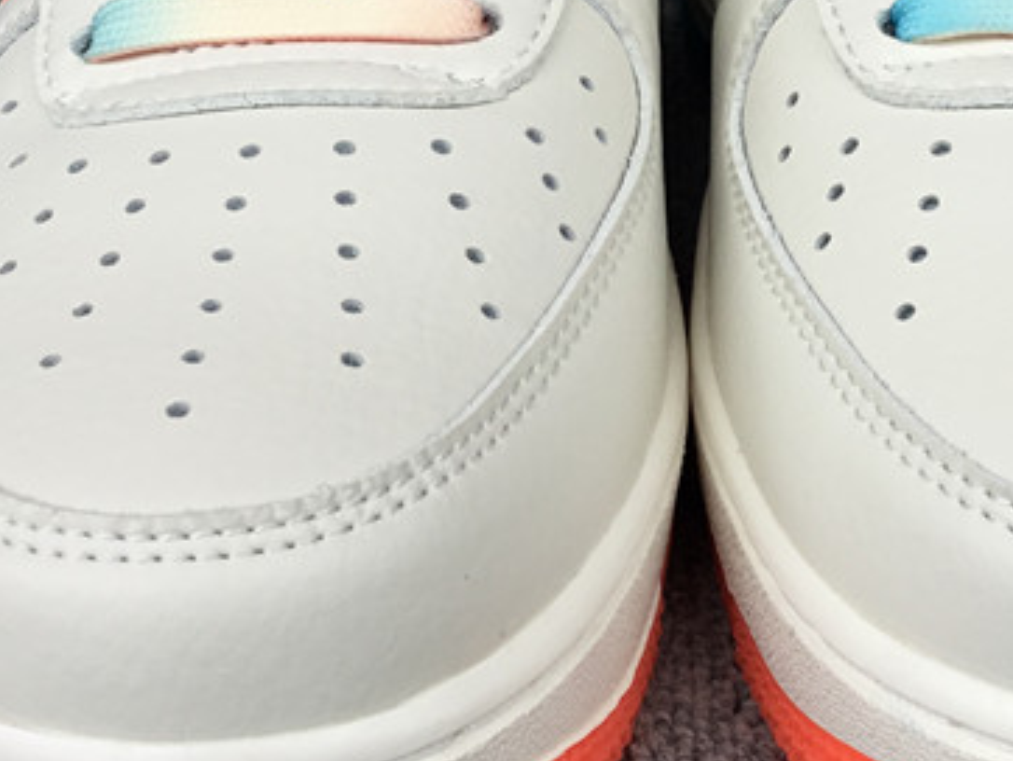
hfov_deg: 25.1
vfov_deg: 19.1
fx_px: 2255
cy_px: 214
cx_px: 716
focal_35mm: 77
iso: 25
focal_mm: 3.3
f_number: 2.4
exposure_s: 1/122
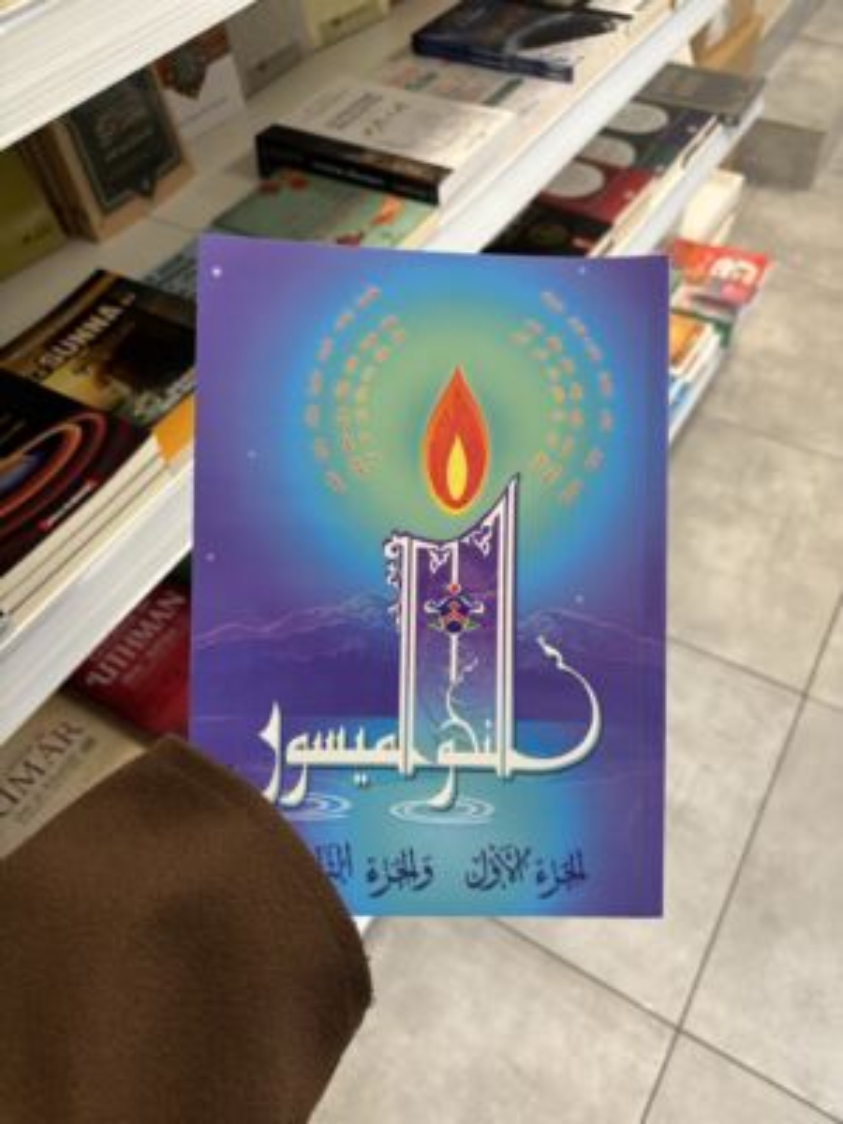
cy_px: 562
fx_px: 844
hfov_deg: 53.1
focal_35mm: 26
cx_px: 422
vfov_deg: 67.3
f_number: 1.6
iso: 80
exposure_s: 1/50
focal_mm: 5.96
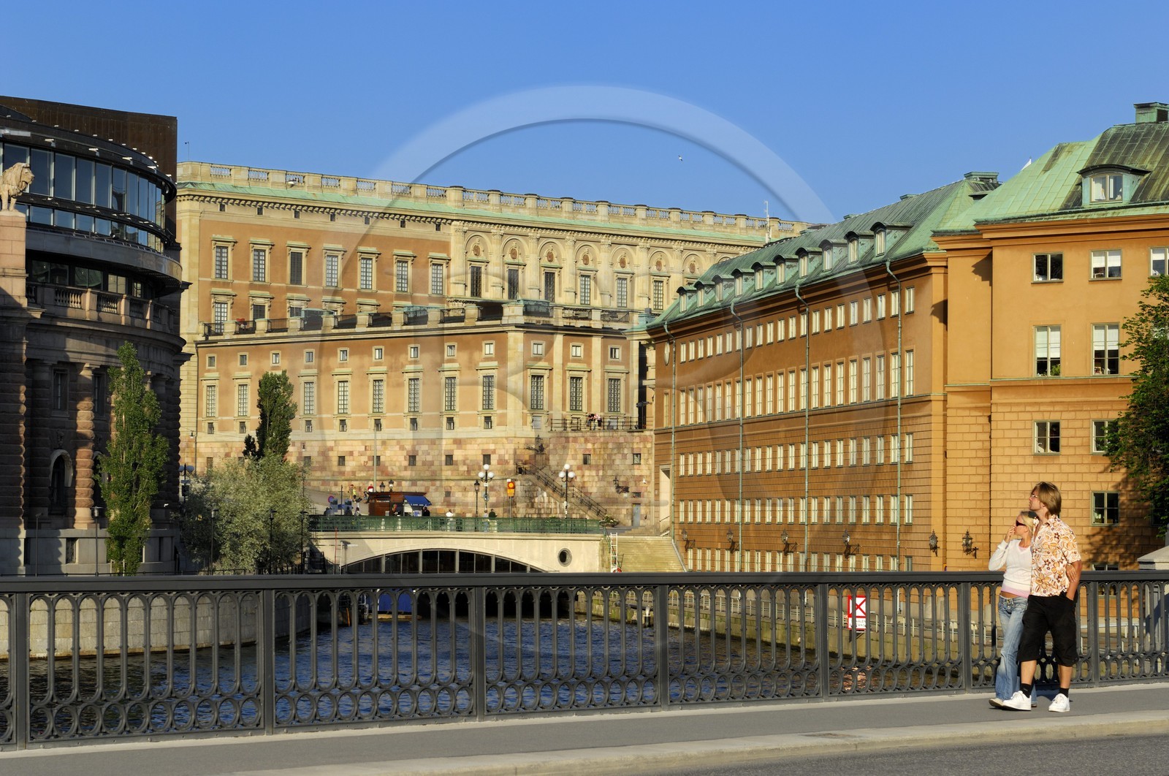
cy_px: 388
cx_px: 584
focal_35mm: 105
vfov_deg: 13.0
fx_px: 3405
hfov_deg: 19.5
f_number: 11
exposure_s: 1/200
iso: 100
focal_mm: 70
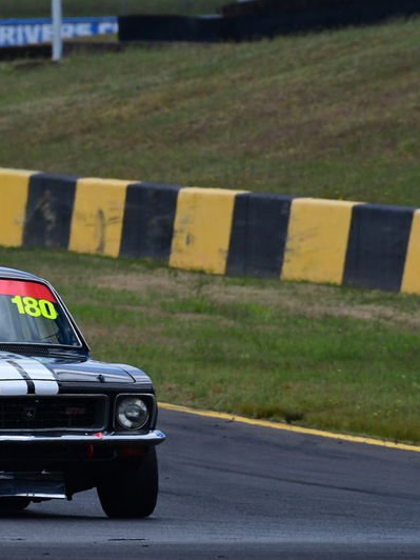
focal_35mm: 1085
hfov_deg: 1.4
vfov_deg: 1.8
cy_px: 280
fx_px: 17553
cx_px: 9
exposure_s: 1/640
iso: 640
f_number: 13
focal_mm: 500
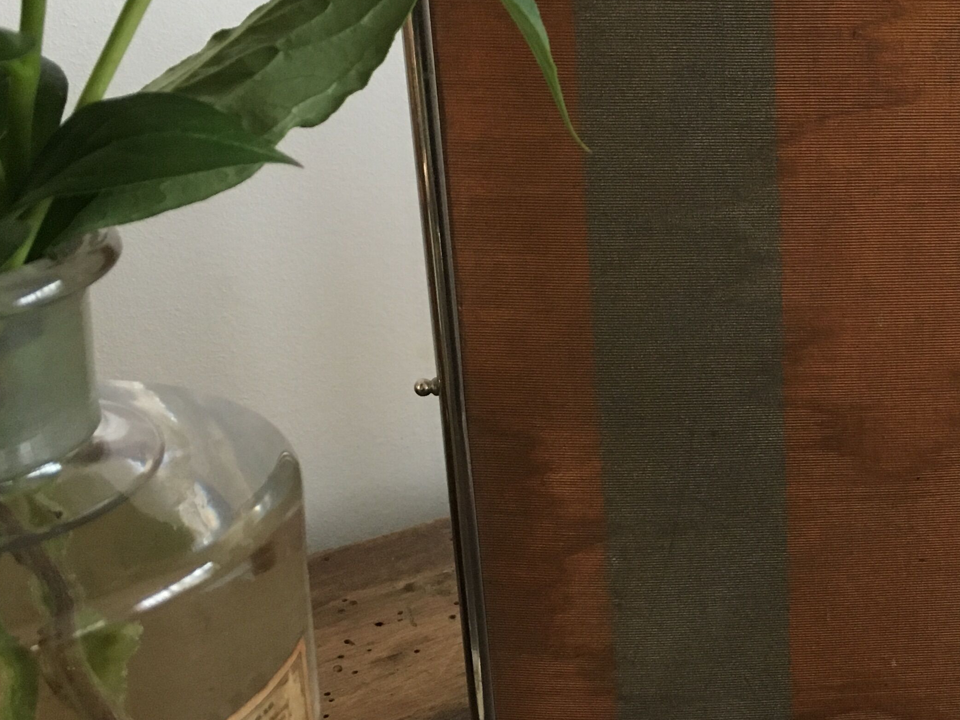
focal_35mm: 56
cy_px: 313
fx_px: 1553
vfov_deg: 26.1
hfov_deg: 32.3
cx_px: 905
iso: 160
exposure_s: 1/33
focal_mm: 4.15
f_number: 2.2
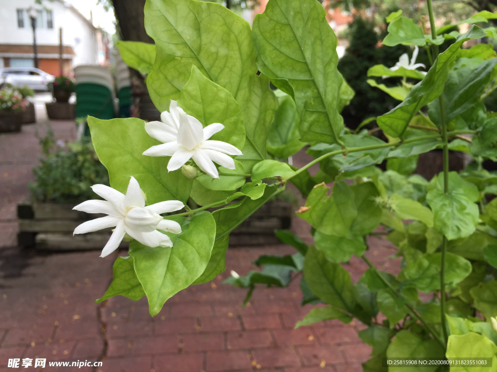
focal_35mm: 29
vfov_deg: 48.2
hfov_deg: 61.7
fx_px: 416
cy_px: 186
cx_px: 248
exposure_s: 1/123
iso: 32
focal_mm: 4.15
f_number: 2.2
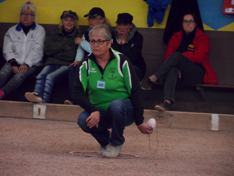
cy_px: 88
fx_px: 1622
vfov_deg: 6.2
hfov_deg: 8.2
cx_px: 117
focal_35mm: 240
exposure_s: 1/60
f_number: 5
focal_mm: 39.5
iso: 640
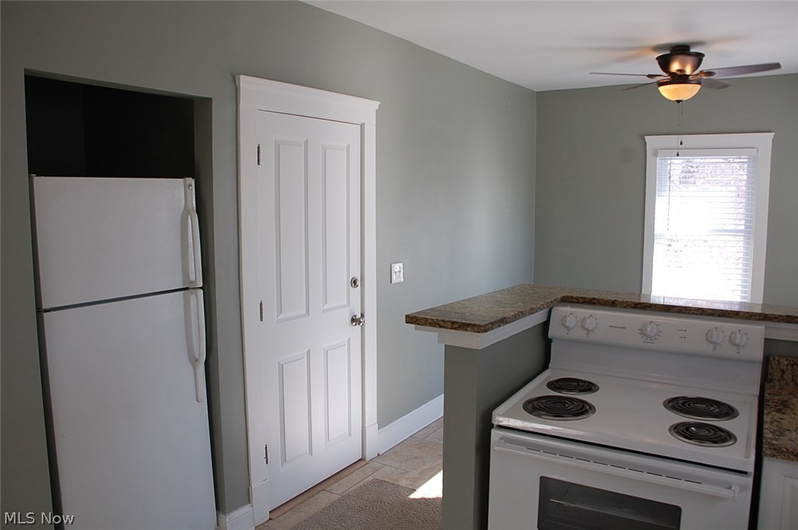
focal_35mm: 27
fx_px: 598
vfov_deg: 47.8
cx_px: 399
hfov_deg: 67.4
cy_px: 265
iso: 320
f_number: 5.6
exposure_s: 1/125
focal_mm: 18
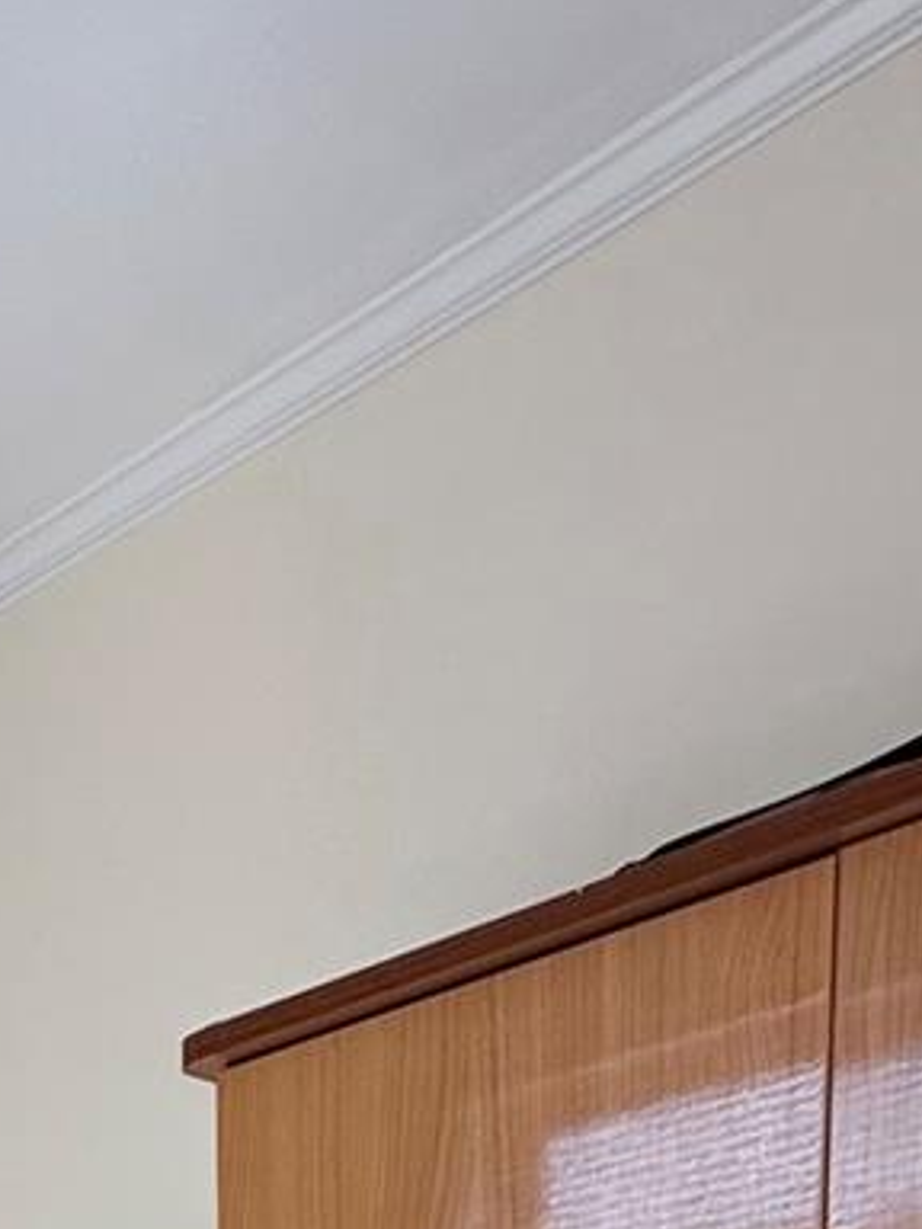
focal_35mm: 56
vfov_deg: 23.1
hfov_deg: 21.4
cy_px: 2084
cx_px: -512
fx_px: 1989
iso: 40
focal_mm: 2.22
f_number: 2.2
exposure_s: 1/106
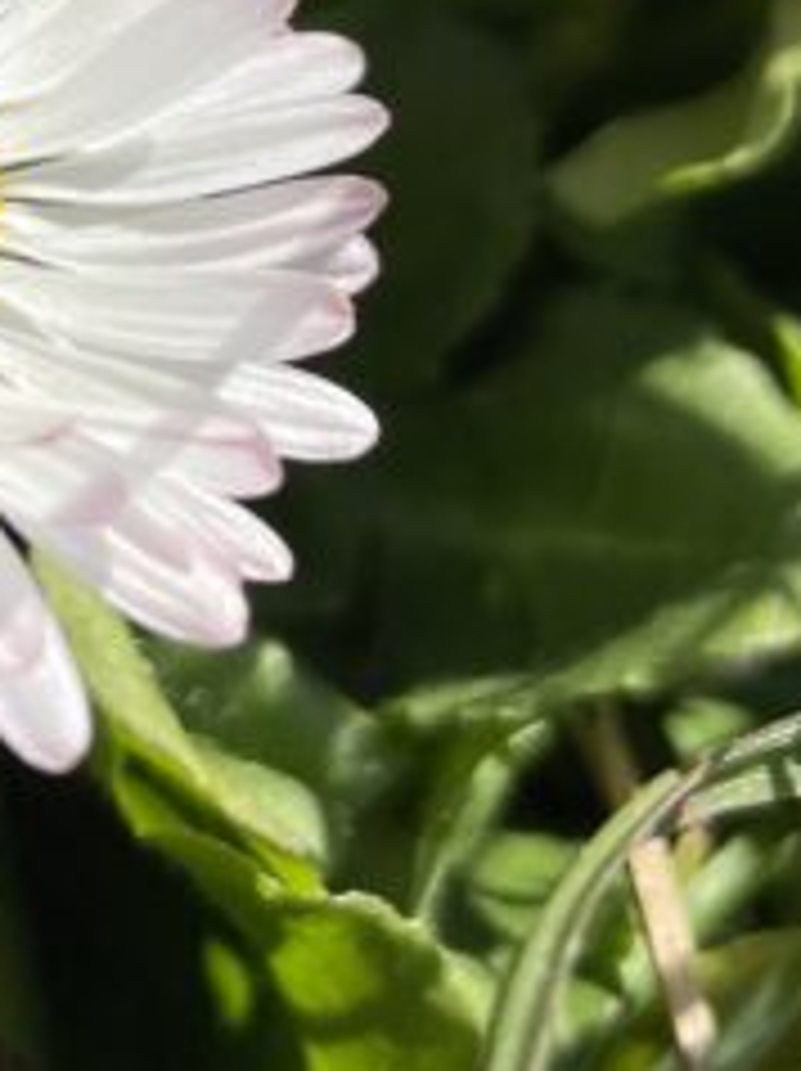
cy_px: -279
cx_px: -32
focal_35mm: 112
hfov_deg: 13.0
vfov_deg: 16.7
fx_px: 3462
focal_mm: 4.2
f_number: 1.6
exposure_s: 1/4132
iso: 32
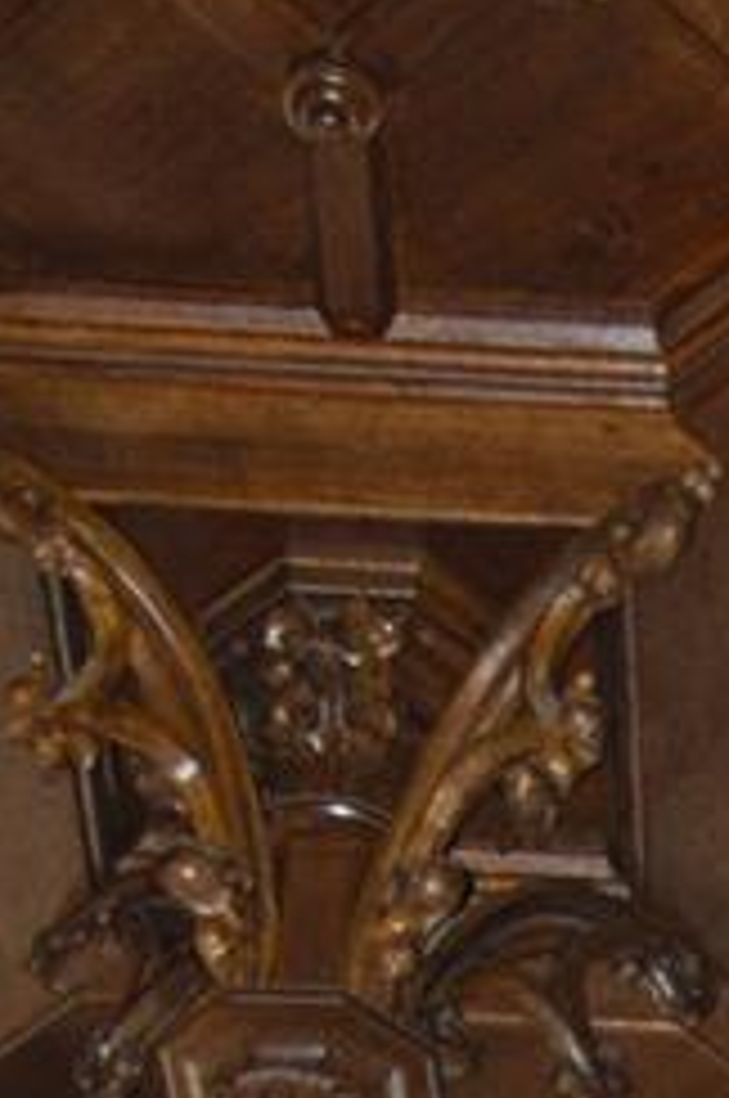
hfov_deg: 7.1
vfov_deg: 10.0
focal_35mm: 192
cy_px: 2124
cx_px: 927
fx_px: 5855
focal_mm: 29
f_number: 4.2
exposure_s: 1/80
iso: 400
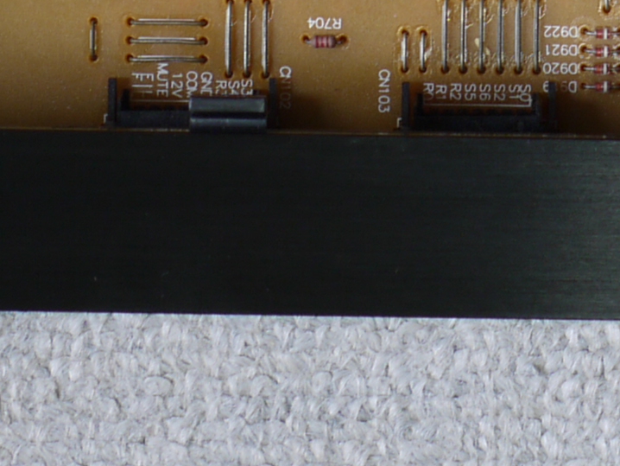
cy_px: -673
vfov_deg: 3.7
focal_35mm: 401
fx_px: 7185
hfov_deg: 4.9
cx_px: 946
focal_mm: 36
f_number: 5.5
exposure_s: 1/5
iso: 100
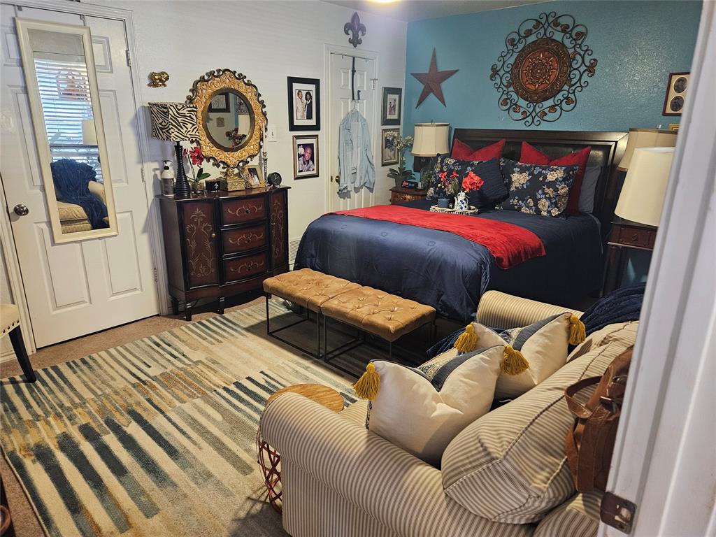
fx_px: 476
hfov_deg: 73.9
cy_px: 268
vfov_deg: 58.9
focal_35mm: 23
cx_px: 358
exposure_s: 1/40
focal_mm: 5.4
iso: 640
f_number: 1.8
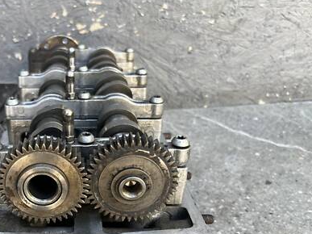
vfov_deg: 32.7
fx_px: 387
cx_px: 57
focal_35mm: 43
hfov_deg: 41.7
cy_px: 186
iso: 40
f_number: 1.6
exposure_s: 1/122
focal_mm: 5.1
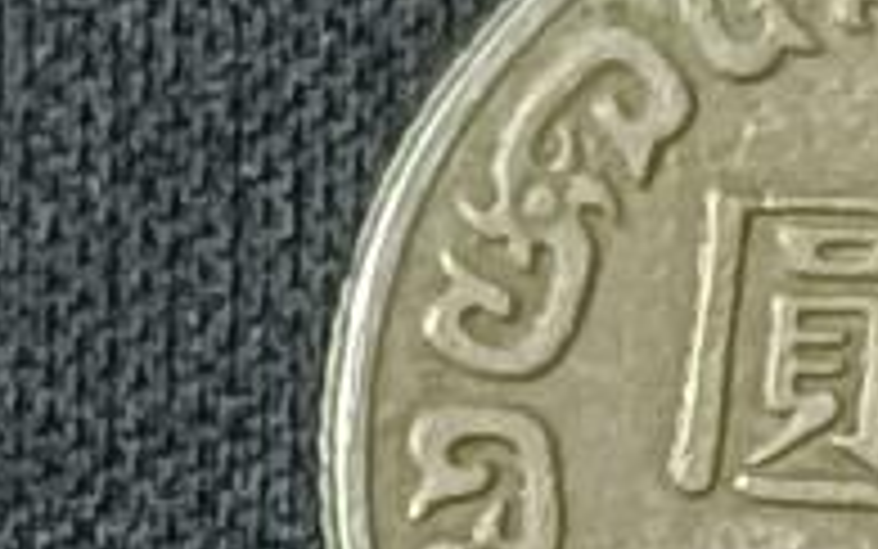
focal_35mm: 319
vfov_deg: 4.0
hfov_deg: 6.6
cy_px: 1413
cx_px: 887
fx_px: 7635
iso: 1481
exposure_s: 1/33.3
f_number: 1.8
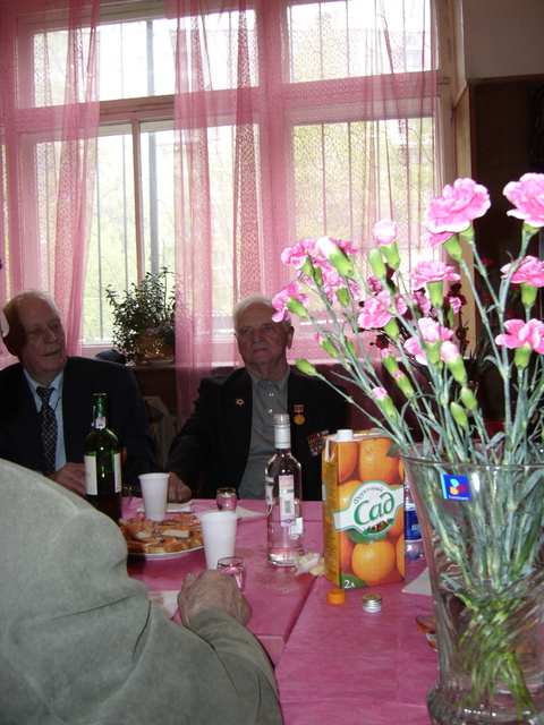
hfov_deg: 40.7
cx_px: 272
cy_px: 362
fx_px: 733
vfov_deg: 52.6
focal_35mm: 35
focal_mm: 5.8
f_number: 2.8
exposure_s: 1/60
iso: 100
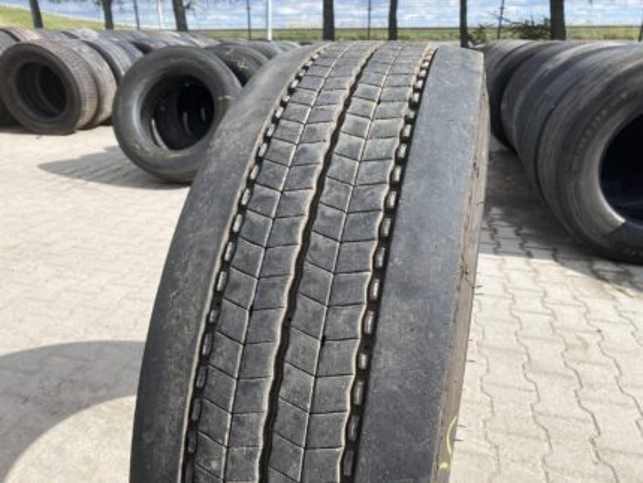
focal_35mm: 26
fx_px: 483
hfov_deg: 67.3
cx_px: 322
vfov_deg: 53.1
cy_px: 242
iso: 32
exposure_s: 1/2028
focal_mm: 4.25
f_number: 1.8
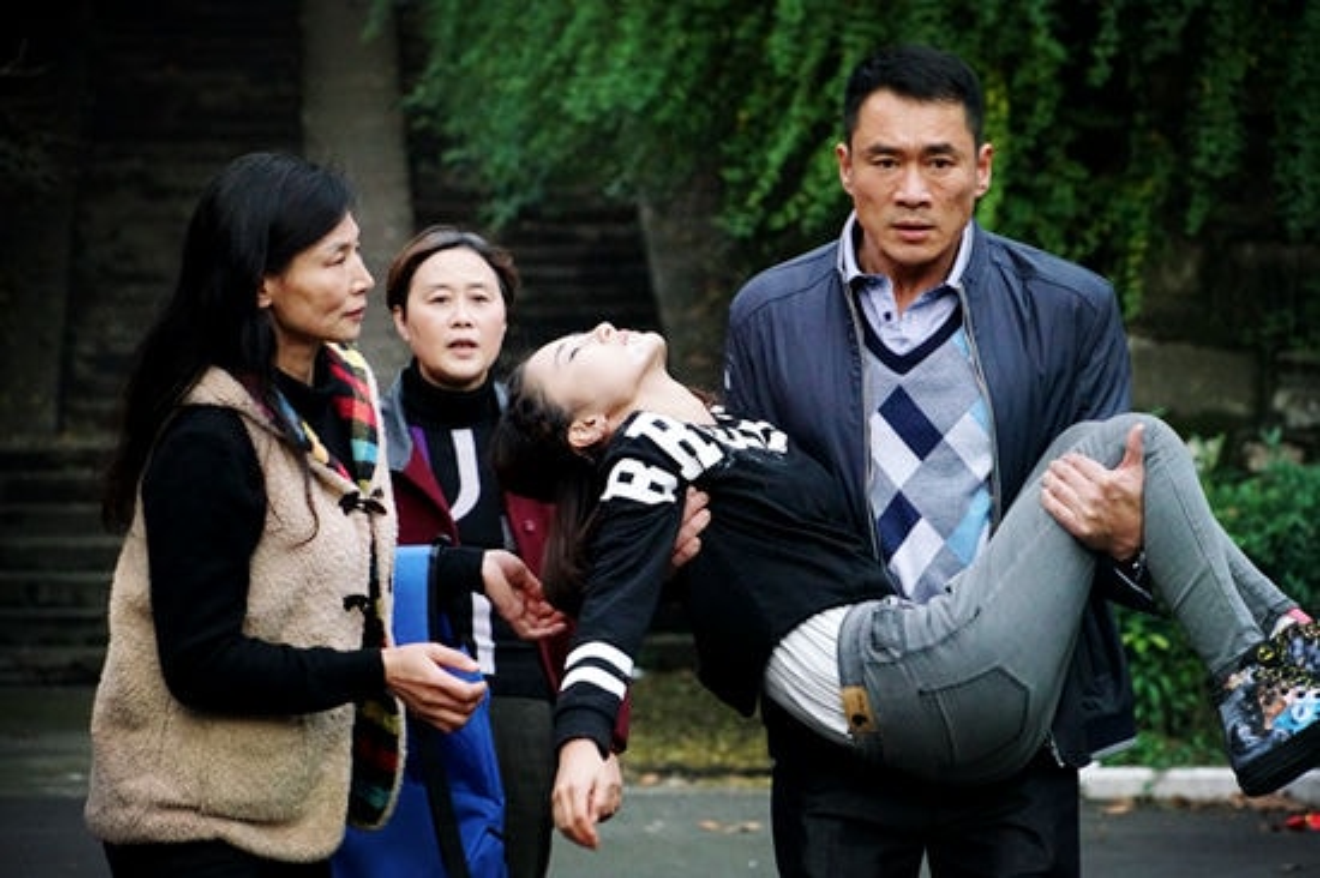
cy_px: 439
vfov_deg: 6.7
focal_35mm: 205
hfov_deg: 10.0
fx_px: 7512
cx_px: 660
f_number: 10
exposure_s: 1/125
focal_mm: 205
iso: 12800
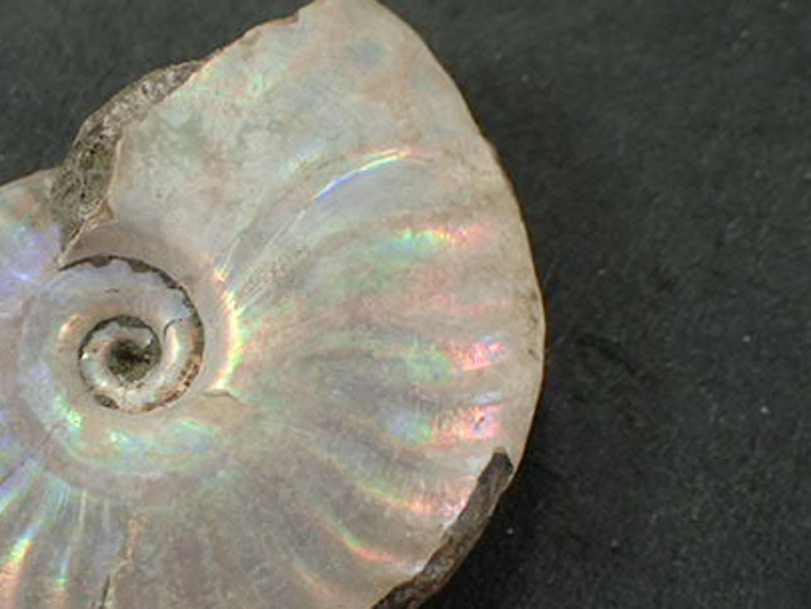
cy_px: 363
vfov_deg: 21.6
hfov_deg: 28.2
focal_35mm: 68
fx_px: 1594
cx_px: 214
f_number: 2.9
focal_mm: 7.86
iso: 100
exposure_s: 1/200
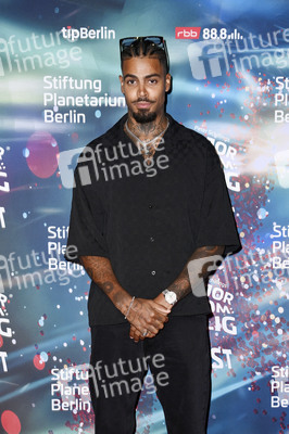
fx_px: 531
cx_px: 144
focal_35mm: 44
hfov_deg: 30.5
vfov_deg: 44.5
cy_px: 217
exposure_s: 1/160
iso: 500
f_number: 5.6
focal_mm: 44
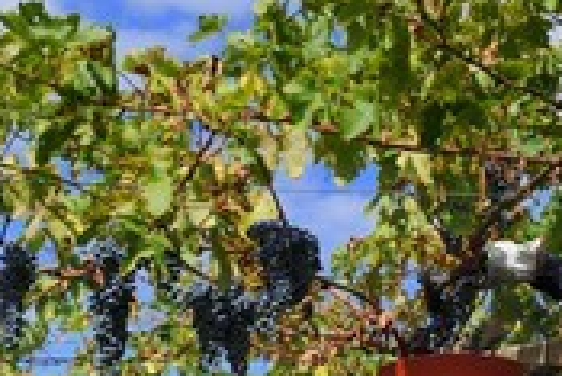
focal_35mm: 139
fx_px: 2172
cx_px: 202
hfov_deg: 14.7
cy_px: 331
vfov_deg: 9.8
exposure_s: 1/250
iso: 200
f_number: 9
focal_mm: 58
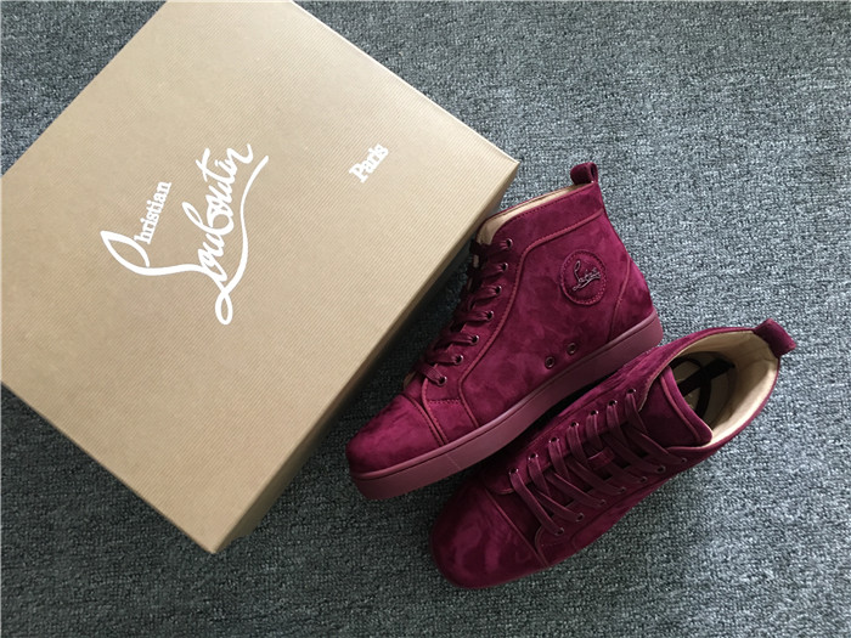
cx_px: 426
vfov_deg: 48.2
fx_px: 713
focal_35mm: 29
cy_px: 319
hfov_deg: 61.7
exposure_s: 1/33
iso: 160
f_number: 2.2
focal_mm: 4.15
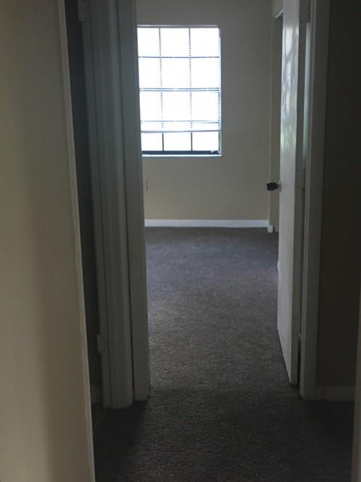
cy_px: 237
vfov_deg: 42.1
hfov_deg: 32.0
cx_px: 227
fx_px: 626
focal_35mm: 45
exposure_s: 1/24
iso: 200
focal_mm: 4.15
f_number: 2.2
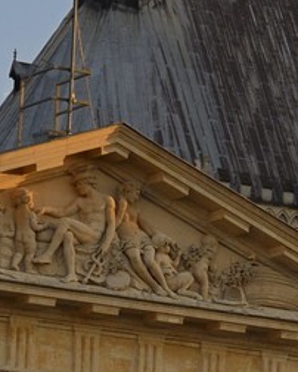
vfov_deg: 4.9
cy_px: 186
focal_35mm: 393
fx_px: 4327
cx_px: 983
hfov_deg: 3.8
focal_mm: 66
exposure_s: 1/160
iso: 400
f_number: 13
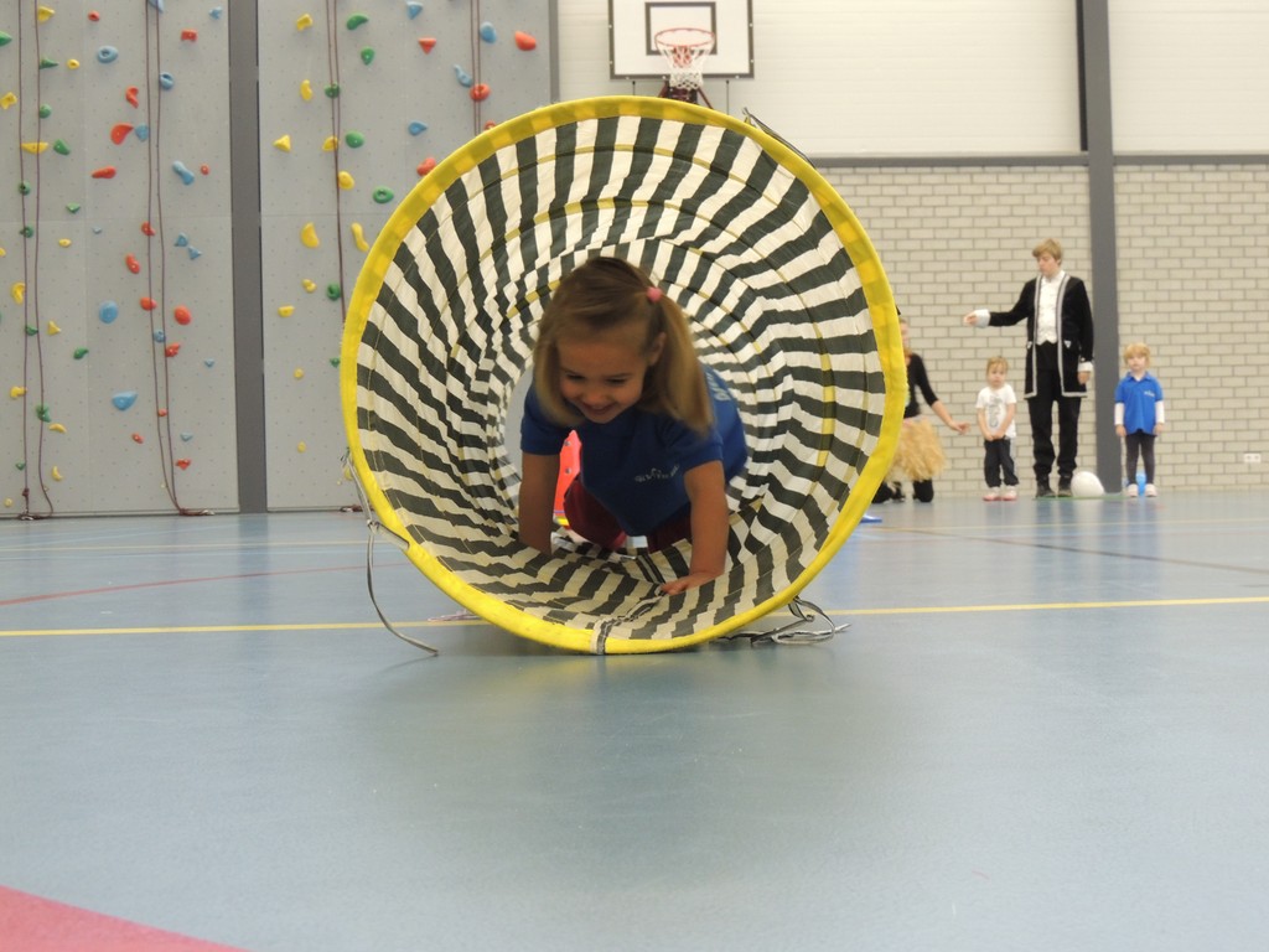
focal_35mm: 43
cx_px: 634
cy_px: 476
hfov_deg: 43.9
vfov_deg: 33.6
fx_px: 1576
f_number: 3.4
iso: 400
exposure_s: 1/25
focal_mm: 7.6
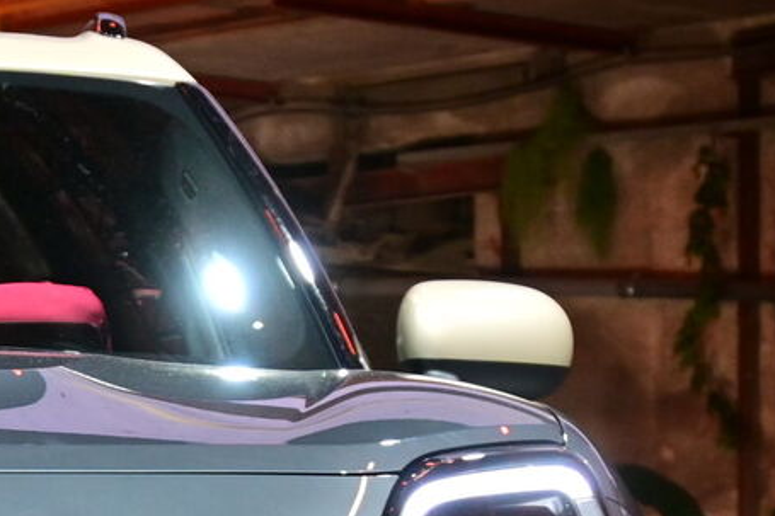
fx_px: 4089
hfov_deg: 10.5
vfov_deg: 7.1
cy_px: 790
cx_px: -336
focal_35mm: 190
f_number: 4.8
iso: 320
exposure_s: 1/60
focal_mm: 30
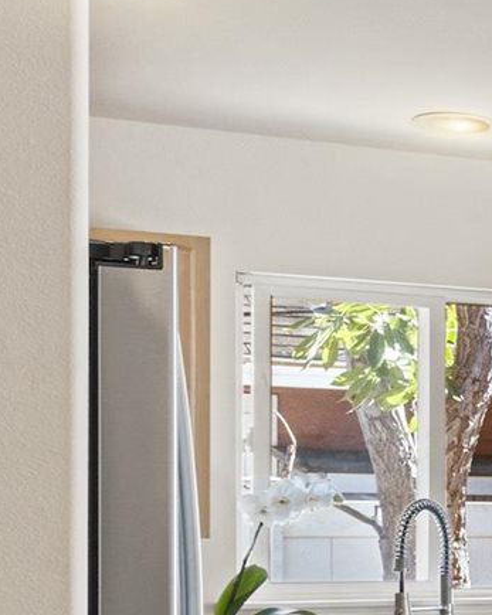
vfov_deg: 16.8
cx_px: 1945
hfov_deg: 8.2
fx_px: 2058
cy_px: 547
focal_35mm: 113
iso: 100
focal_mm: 17
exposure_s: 1/200
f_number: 8
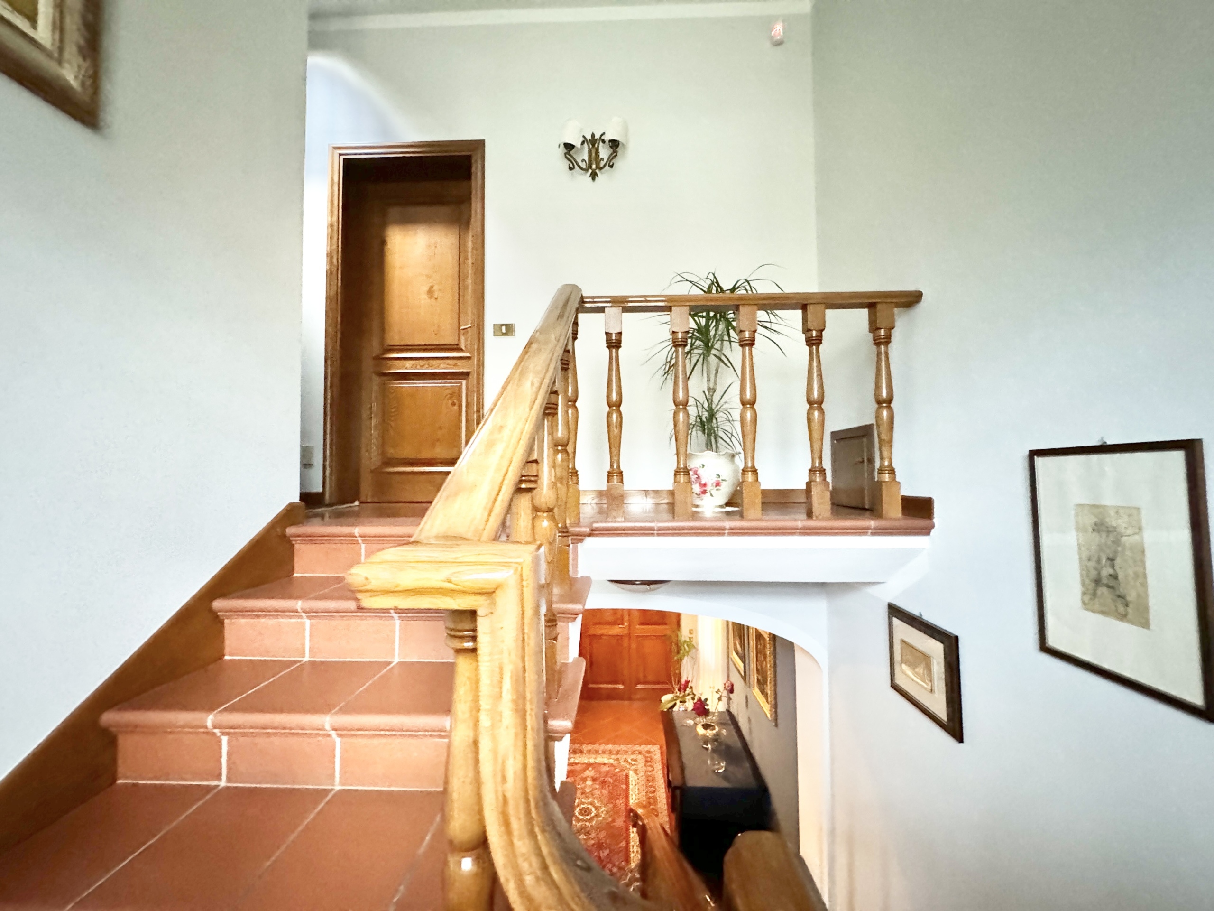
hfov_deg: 102.1
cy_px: 456
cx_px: 607
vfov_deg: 85.7
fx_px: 491
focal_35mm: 14
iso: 1000
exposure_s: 1/50
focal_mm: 2.22
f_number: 2.2
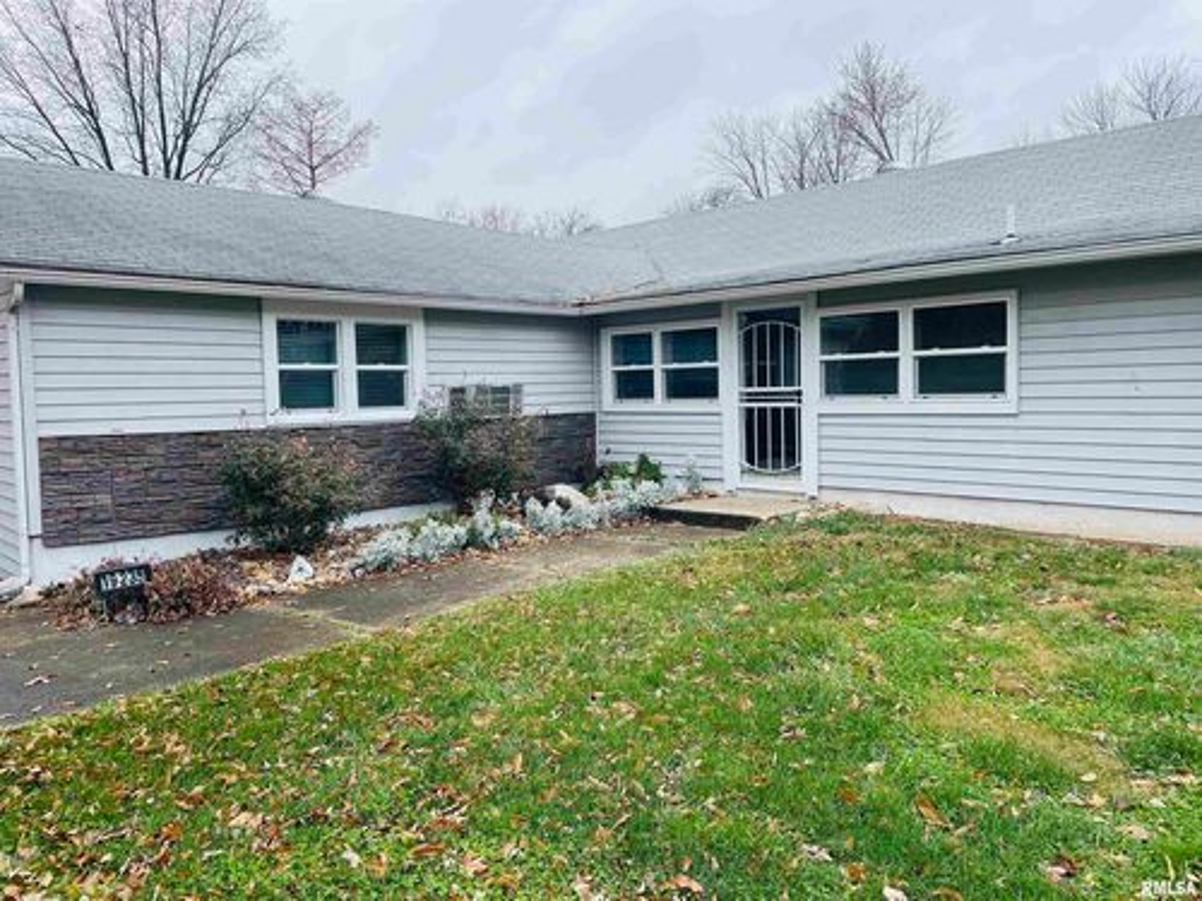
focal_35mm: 26
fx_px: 903
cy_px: 450
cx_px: 601
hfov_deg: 67.3
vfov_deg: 53.1
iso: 32
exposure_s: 1/682
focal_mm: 4.2
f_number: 1.6
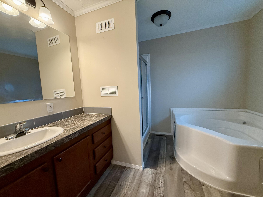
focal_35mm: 14
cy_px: 98
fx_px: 106
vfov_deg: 85.7
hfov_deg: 102.1
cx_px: 132
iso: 250
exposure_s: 1/60
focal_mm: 2.22
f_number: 2.2
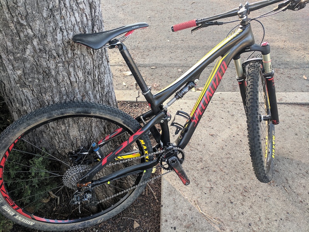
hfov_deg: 67.3
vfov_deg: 53.1
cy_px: 116
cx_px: 154
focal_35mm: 26
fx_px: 232
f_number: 2
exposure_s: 1/120
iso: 166
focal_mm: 4.67
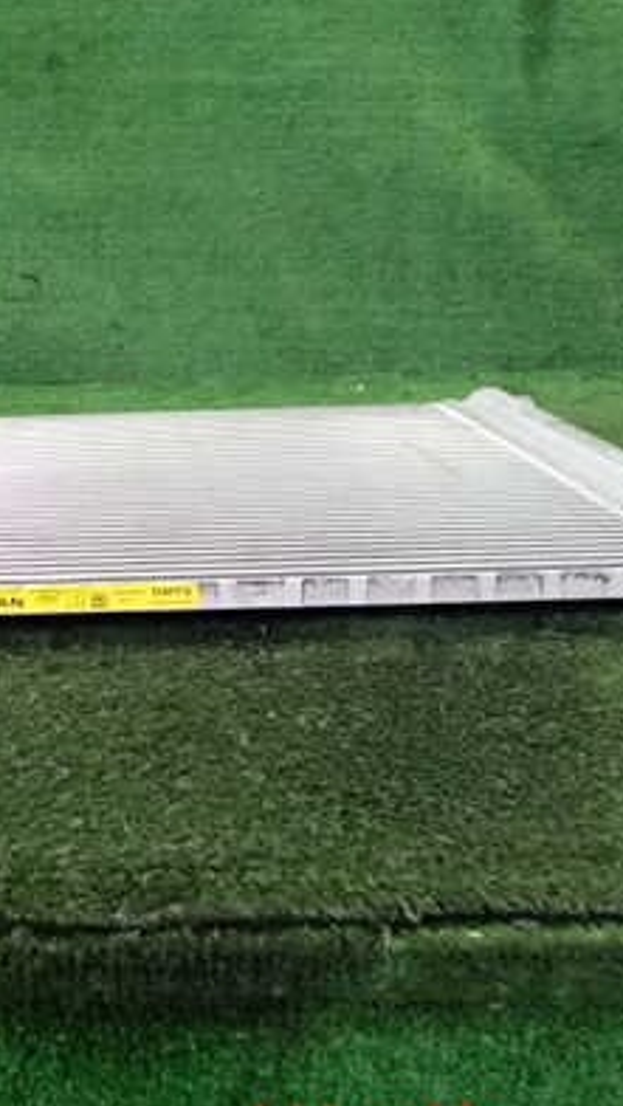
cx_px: 45
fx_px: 1466
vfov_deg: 41.3
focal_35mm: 50
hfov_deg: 23.3
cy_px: 533
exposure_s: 1/100
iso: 1250
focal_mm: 5.4
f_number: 2.3
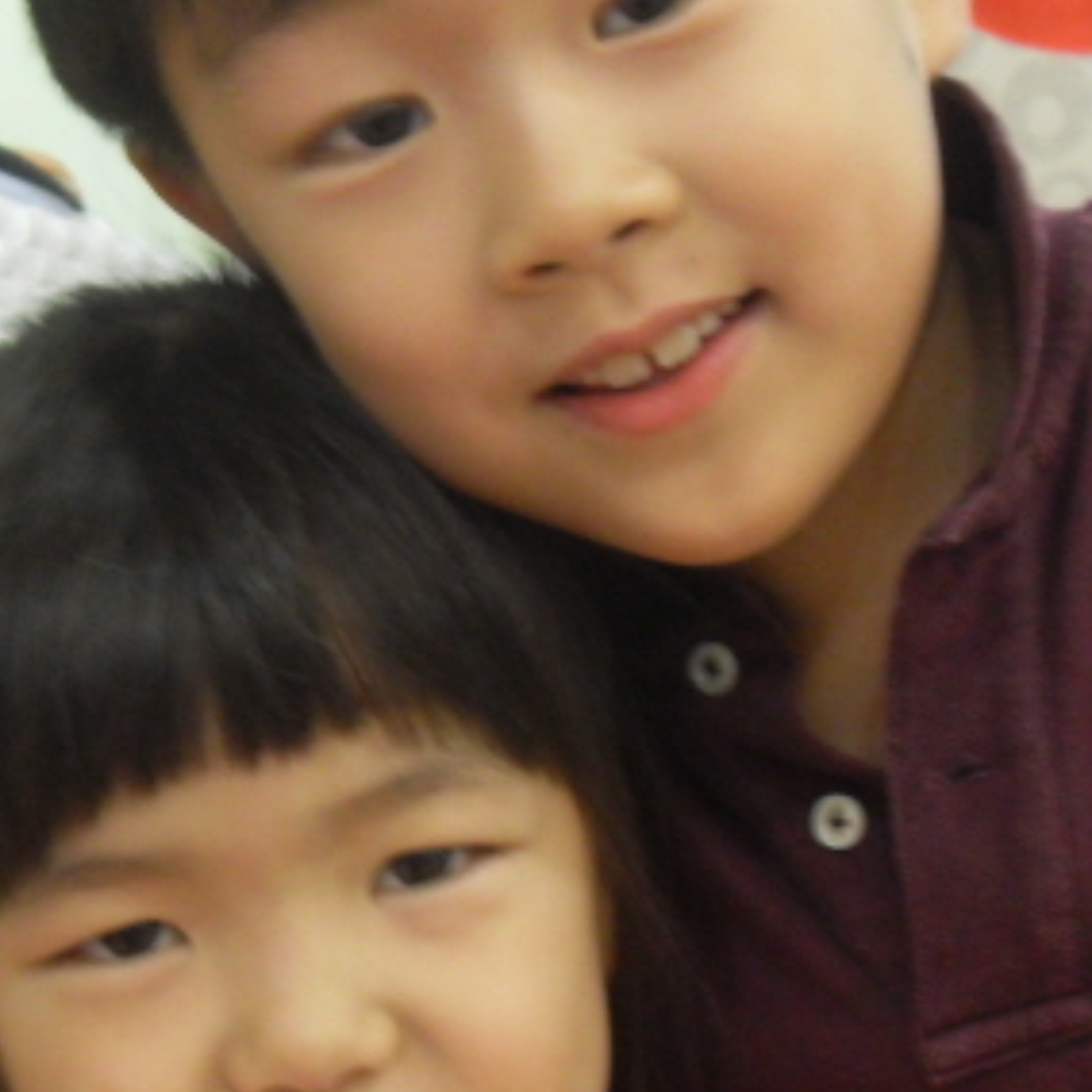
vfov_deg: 18.9
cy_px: 577
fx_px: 3284
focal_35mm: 92
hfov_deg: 18.8
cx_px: 396
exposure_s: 1/10
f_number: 2.8
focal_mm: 6.3
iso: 200
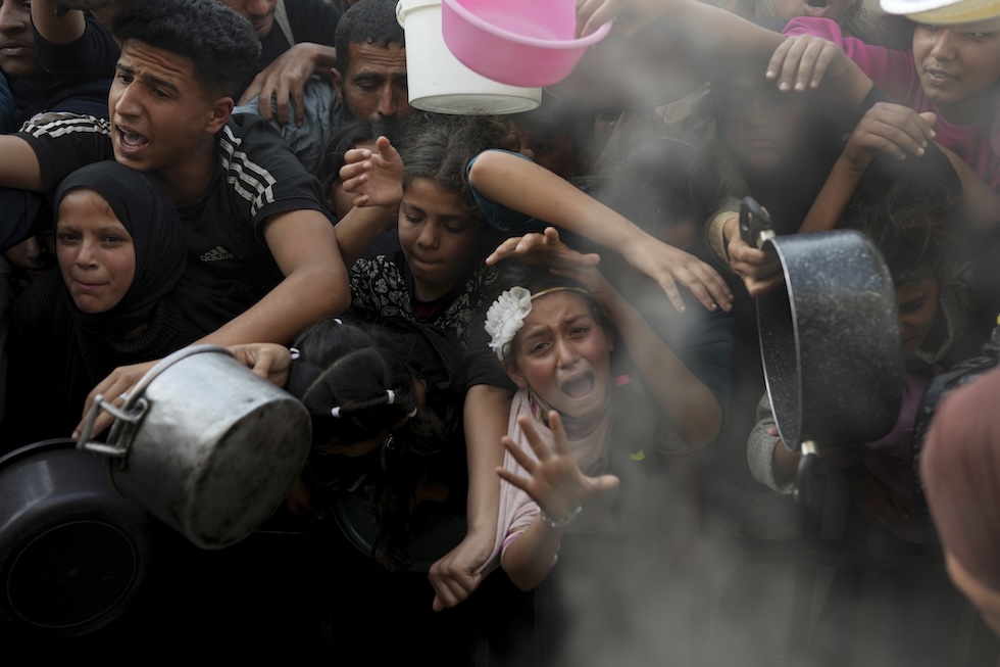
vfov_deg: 27.0
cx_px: 500
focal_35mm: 50
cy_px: 334
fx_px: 1389
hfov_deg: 39.6
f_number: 2.8
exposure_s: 1/250
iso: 100
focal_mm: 50
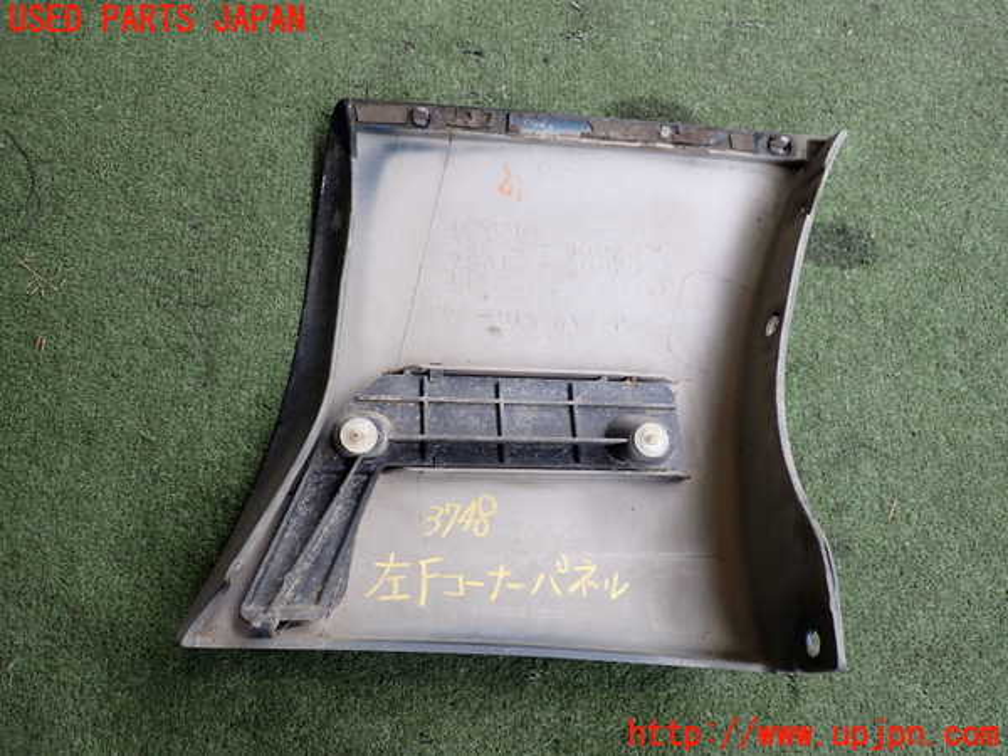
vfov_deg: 46.8
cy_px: 378
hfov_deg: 60.0
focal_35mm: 30
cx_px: 504
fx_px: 874
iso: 160
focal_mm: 5.4
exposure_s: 1/125
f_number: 2.3
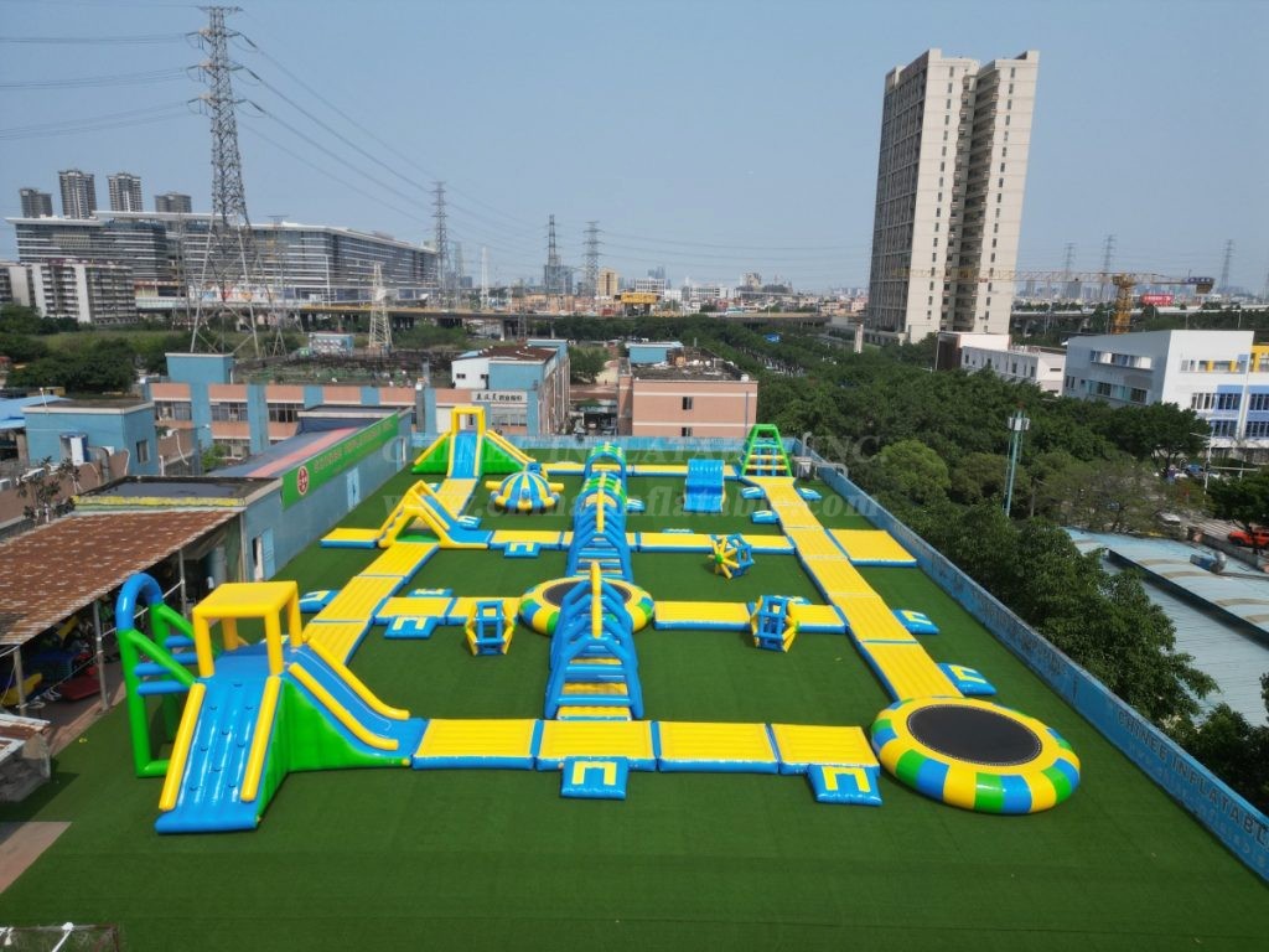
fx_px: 880
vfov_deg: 56.8
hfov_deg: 71.6
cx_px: 634
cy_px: 476
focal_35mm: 24
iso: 120
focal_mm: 6.72
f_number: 1.7
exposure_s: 1/4000
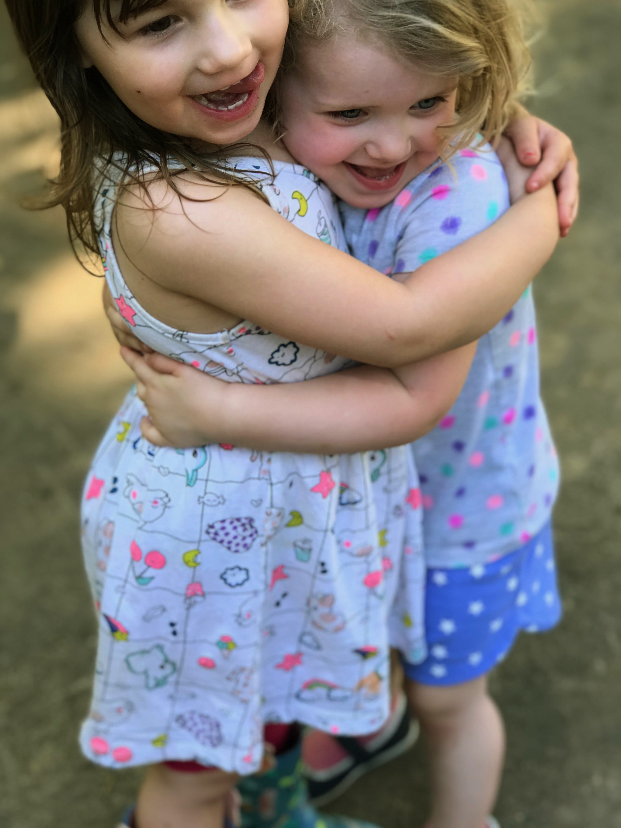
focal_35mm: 65
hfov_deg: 22.6
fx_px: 1555
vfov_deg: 29.8
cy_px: 364
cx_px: 309
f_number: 2.8
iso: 25
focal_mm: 6.6
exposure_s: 1/120
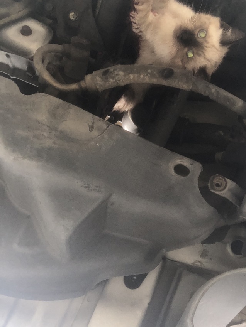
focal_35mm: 37
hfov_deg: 38.6
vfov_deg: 50.0
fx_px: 350
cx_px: 142
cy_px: 181
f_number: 2.2
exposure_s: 1/60
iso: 160
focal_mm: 2.87
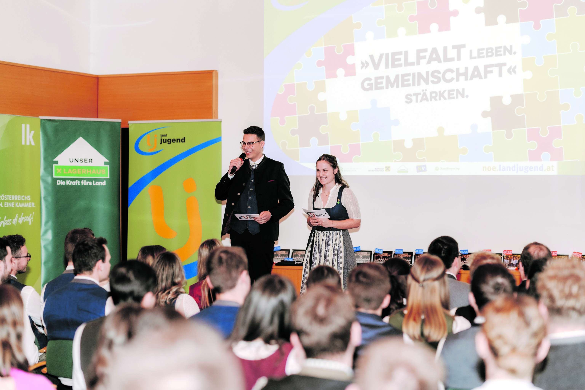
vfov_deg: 16.1
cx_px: 292
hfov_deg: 23.9
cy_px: 195
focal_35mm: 85
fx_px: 1381
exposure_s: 1/250
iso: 400
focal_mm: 85
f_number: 2.2
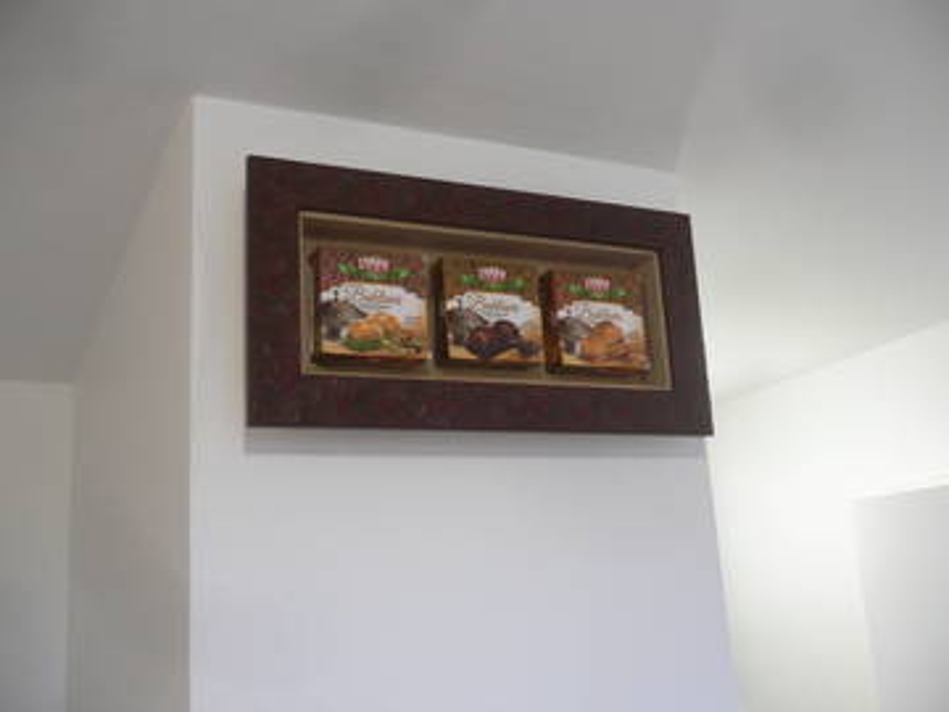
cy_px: 356
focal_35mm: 35
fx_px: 960
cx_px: 474
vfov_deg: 40.7
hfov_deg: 52.6
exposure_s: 1/15
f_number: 2.8
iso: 200
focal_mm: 5.8
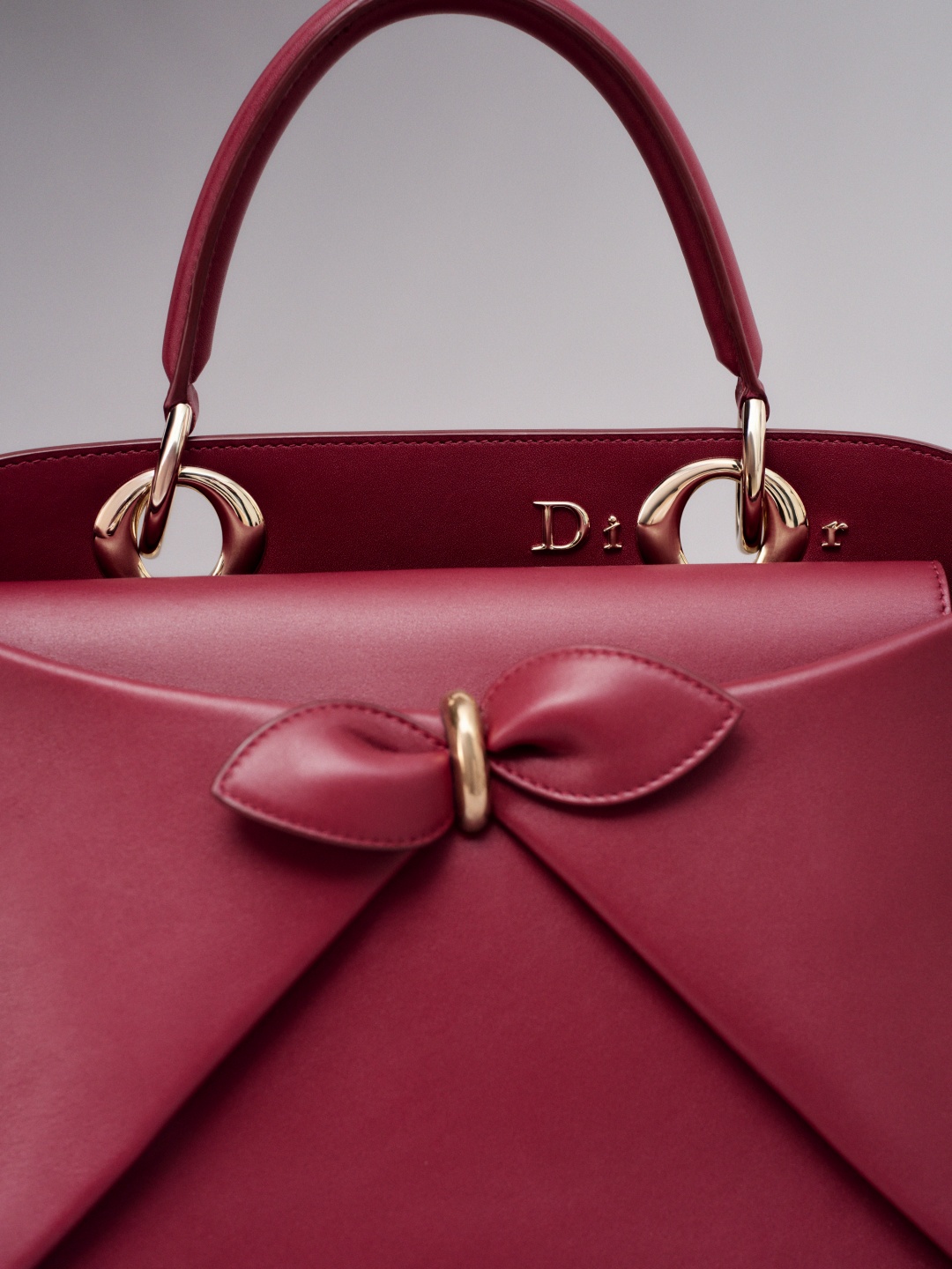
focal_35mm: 63
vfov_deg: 30.7
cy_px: 634
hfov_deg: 23.3
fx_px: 2310
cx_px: 476
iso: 2000
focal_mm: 80
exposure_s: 1/125
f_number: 8
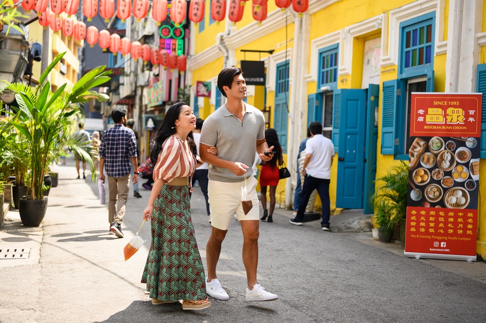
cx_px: 243
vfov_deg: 27.0
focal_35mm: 50
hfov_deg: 39.6
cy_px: 162
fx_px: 675
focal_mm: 50
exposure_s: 1/1250
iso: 125
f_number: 2.2
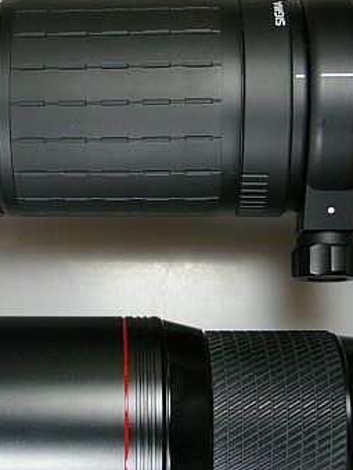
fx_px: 1292
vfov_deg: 20.6
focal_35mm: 95
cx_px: 58
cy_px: 266
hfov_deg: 15.4
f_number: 8
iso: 800
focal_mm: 28
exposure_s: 1/50
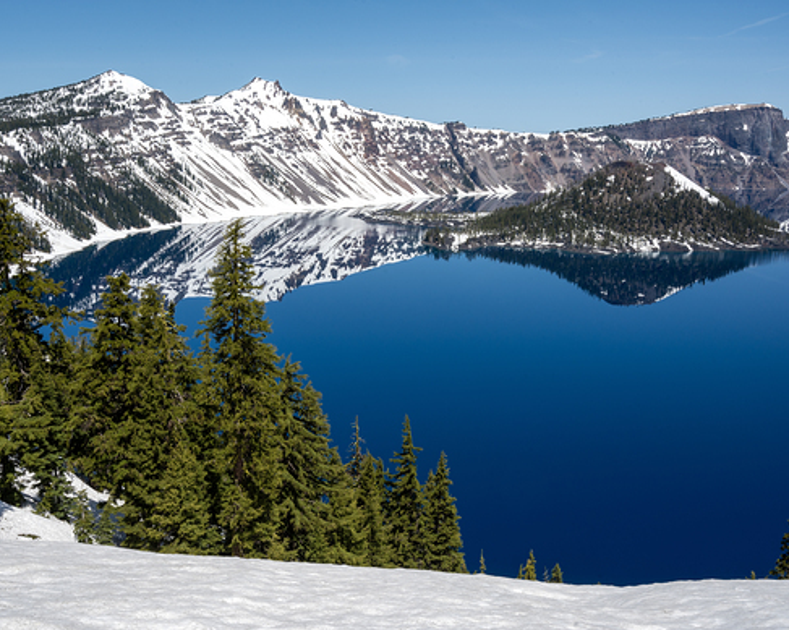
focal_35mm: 38
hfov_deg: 48.4
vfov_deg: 39.5
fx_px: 877
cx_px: 384
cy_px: 320
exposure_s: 1/160
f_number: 16
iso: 100
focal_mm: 32.5
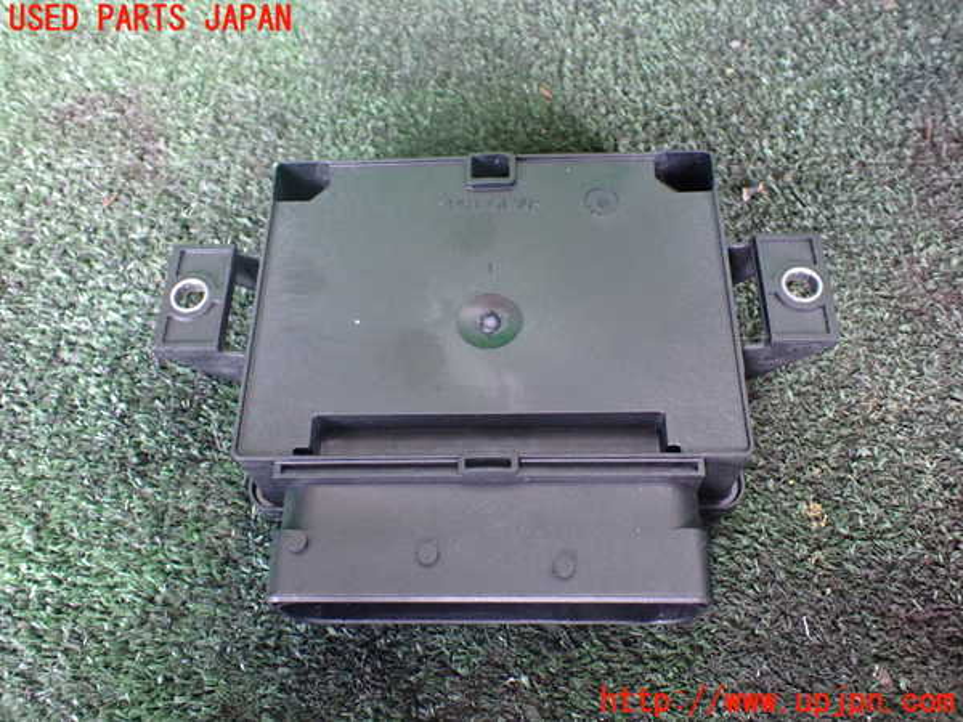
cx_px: 482
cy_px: 361
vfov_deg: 46.8
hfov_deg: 60.0
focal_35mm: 30
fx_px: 835
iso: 800
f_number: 2.3
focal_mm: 5.4
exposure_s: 1/40
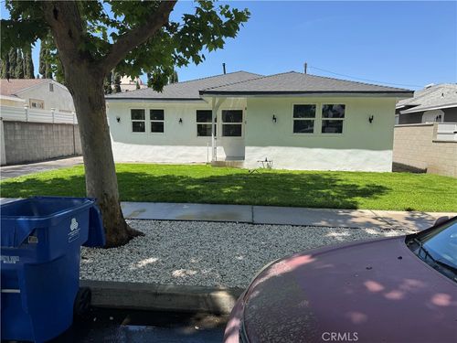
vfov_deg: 56.8
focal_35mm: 24
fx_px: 317
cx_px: 228
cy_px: 172
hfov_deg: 71.6
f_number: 1.78
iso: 80
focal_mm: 6.76
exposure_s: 1/2415
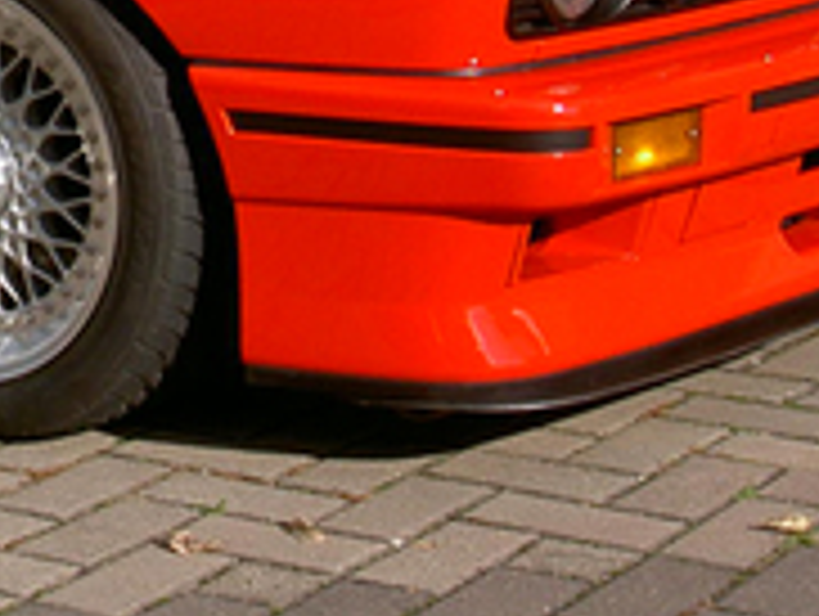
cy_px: -126
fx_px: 3246
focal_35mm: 137
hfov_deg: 13.9
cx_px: -234
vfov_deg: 10.7
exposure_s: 1/556
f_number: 4.7
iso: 100
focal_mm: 8
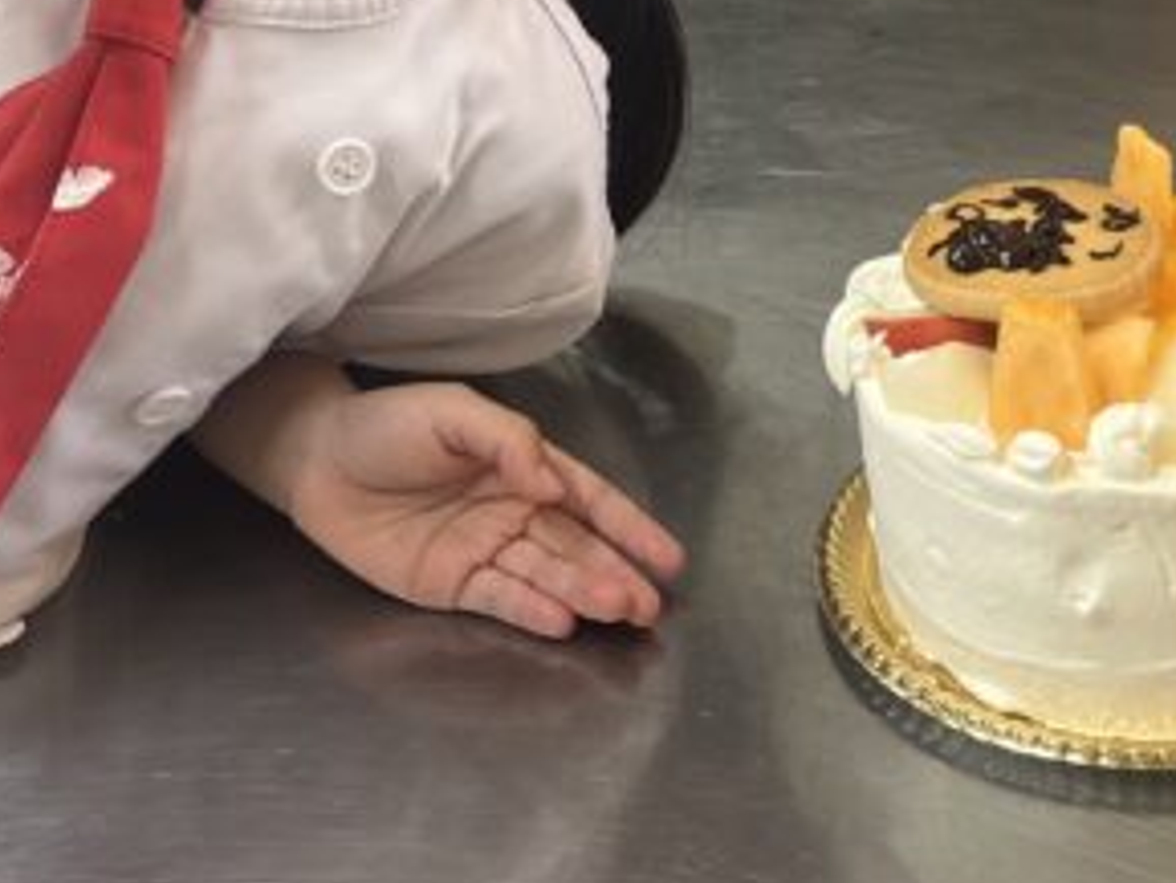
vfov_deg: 19.9
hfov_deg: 28.1
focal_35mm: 69
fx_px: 2345
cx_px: 496
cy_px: -195
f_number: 1.6
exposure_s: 1/120
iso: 125
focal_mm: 5.1
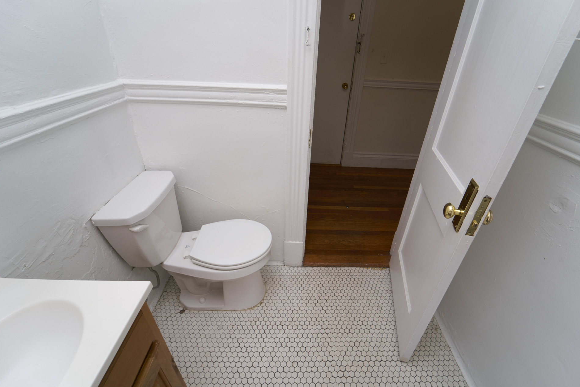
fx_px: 242
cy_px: 195
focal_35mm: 15
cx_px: 302
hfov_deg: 100.3
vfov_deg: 77.4
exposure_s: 1/20
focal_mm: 14
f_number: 11
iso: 250
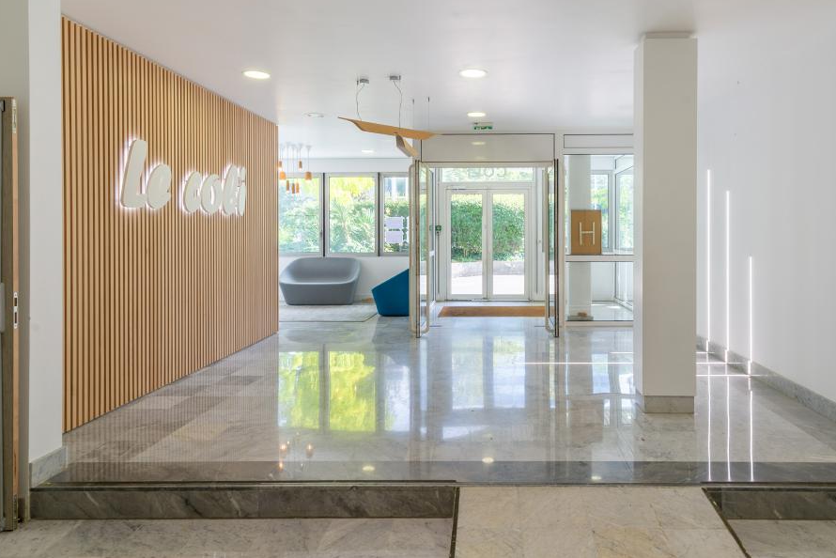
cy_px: 241
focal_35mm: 23
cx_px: 512
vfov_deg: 55.0
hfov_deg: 75.0
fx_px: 534
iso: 100
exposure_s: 1/40
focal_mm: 16
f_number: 13
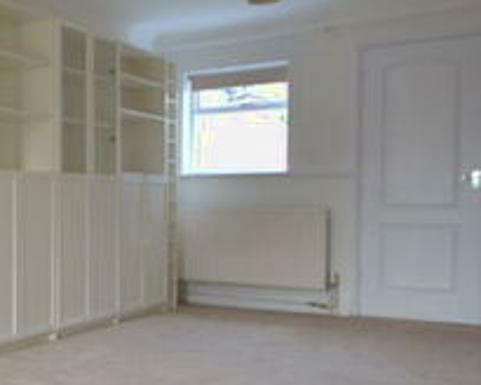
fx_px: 683
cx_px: 26
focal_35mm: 48
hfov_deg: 35.8
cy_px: 205
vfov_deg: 31.4
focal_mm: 10
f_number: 3.5
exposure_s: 1/20
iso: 400
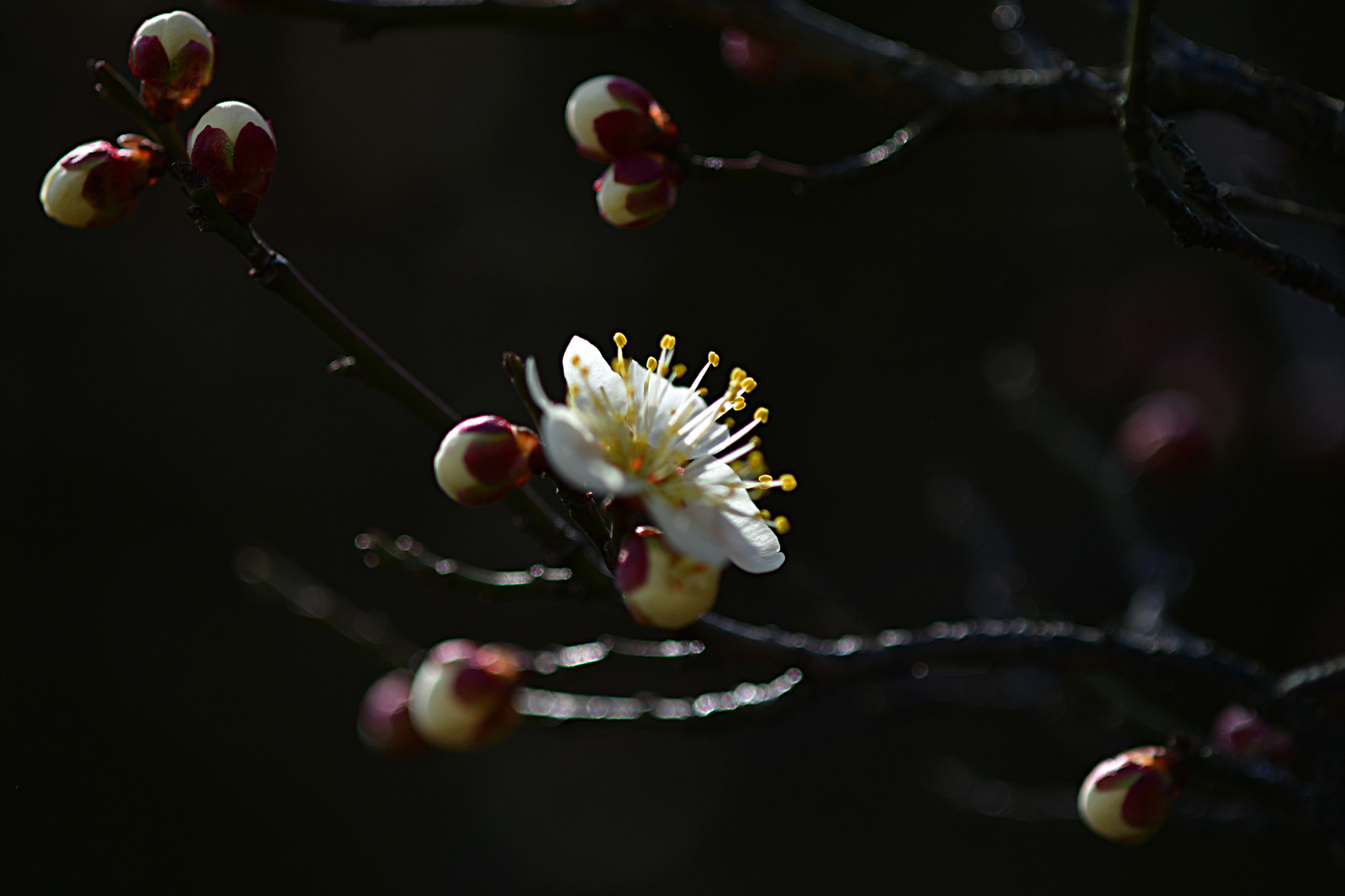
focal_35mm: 105
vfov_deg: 13.0
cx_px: 672
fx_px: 3922
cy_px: 448
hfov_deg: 19.5
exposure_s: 1/5000
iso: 200
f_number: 3.3
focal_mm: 105
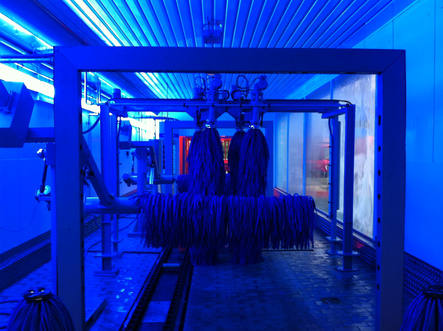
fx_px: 447
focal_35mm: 35
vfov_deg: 40.6
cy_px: 166
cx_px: 222
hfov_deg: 52.7
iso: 80
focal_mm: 3.85
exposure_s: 1/15
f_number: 2.8
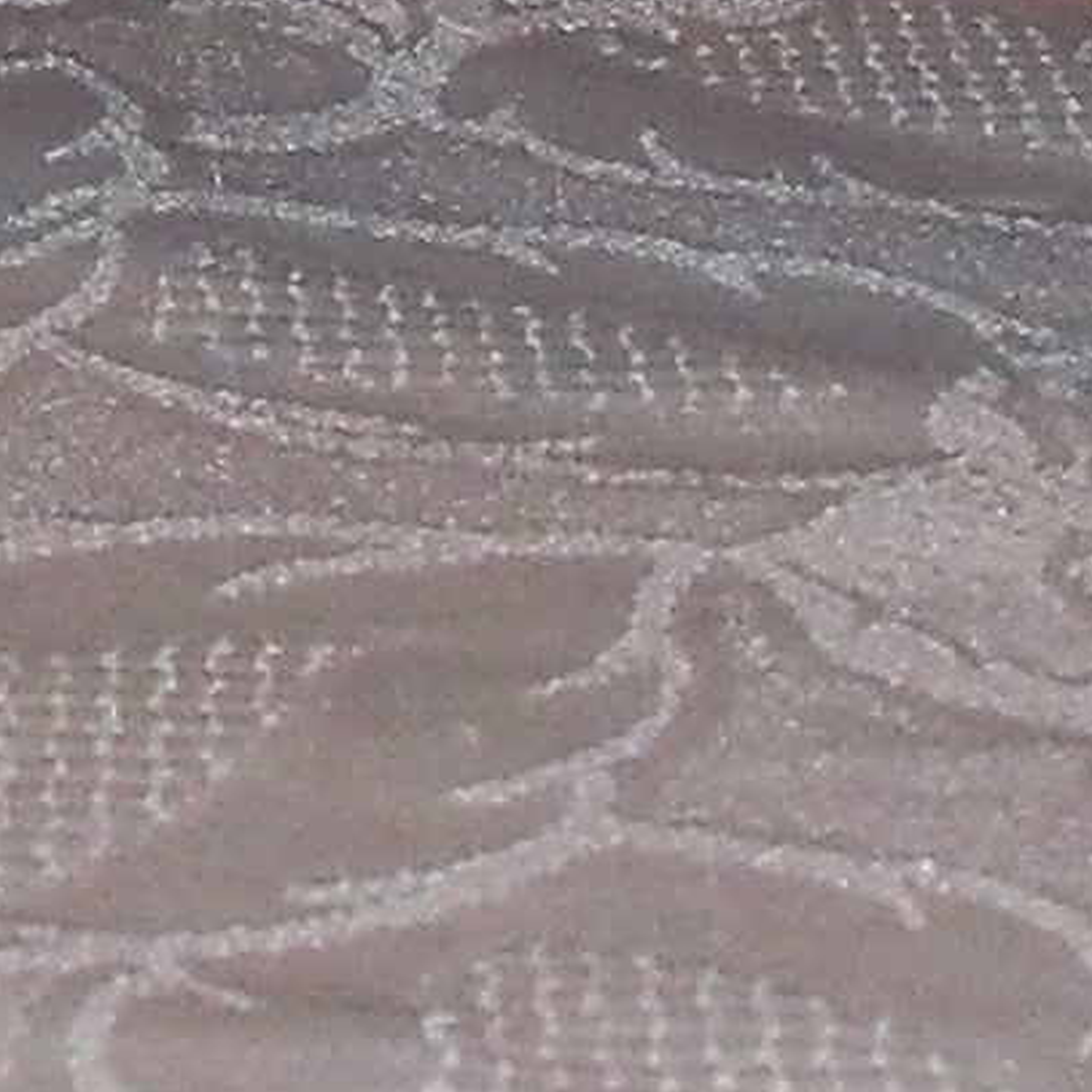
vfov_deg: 4.4
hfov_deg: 4.4
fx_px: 14169
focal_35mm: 397
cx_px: -573
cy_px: -683
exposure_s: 1/30
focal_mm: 8.8
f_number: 3.8
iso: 200
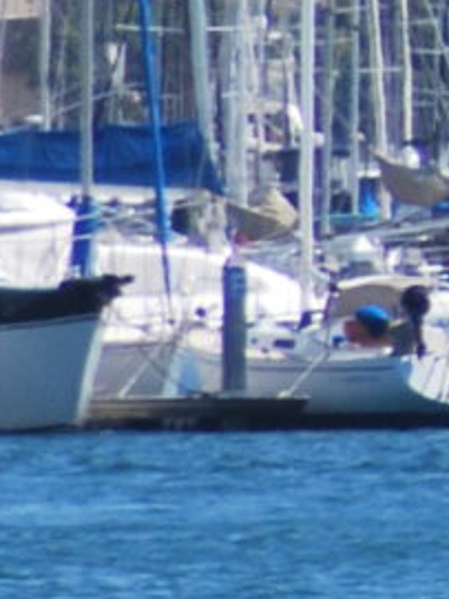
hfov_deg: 0.7
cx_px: 2170
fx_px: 34245
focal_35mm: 1979
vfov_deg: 1.0
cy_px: -641
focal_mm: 145
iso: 200
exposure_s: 1/1600
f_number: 5
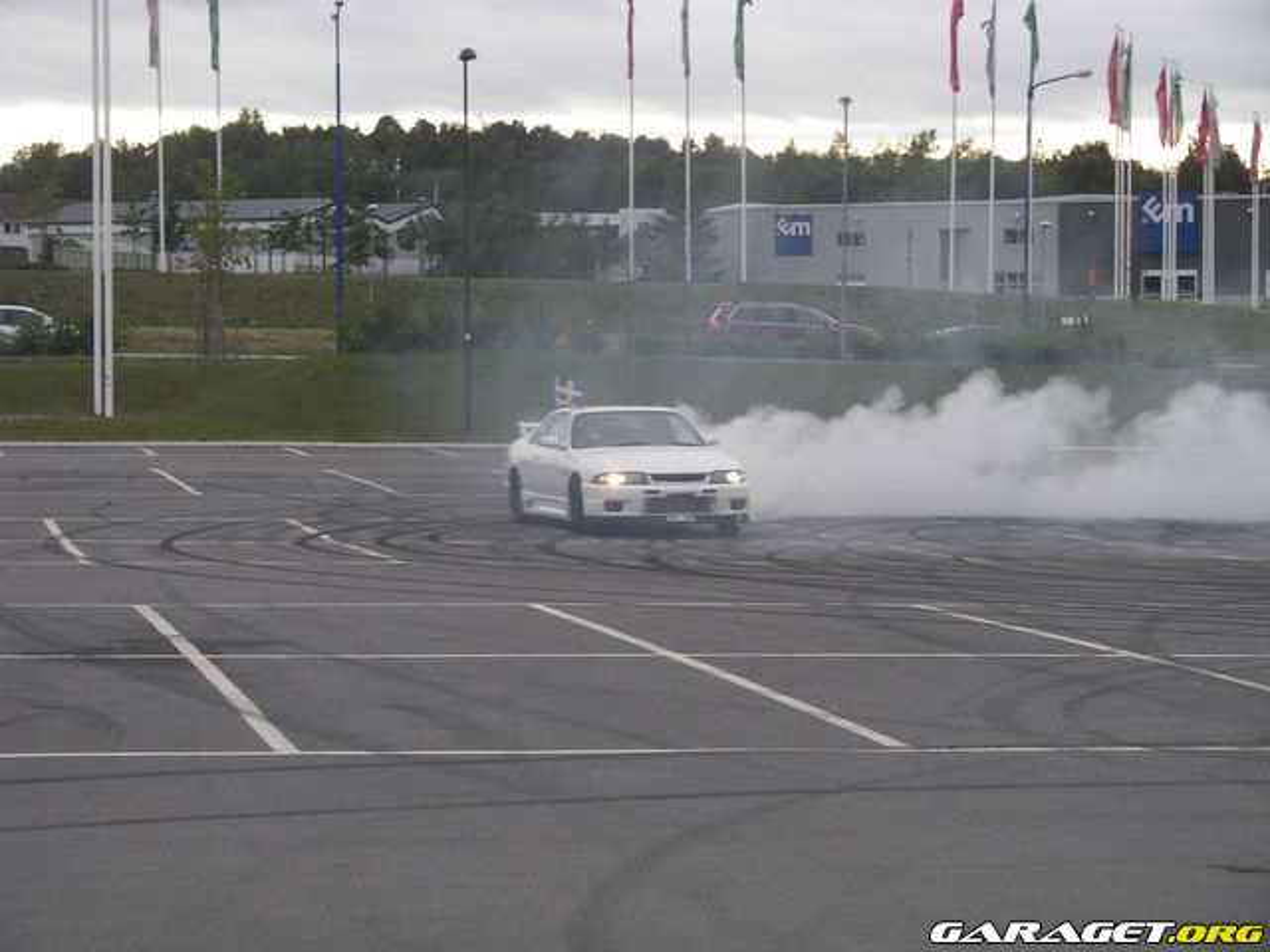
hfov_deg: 18.4
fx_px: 3926
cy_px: 476
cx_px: 635
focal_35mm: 107
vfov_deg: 13.8
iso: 64
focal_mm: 17.8
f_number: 3.2
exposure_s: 1/100
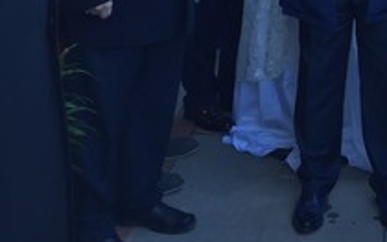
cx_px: 477
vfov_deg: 12.6
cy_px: -135
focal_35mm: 98
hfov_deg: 19.8
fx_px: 1033
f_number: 2.2
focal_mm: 4.15
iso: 32
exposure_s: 1/100
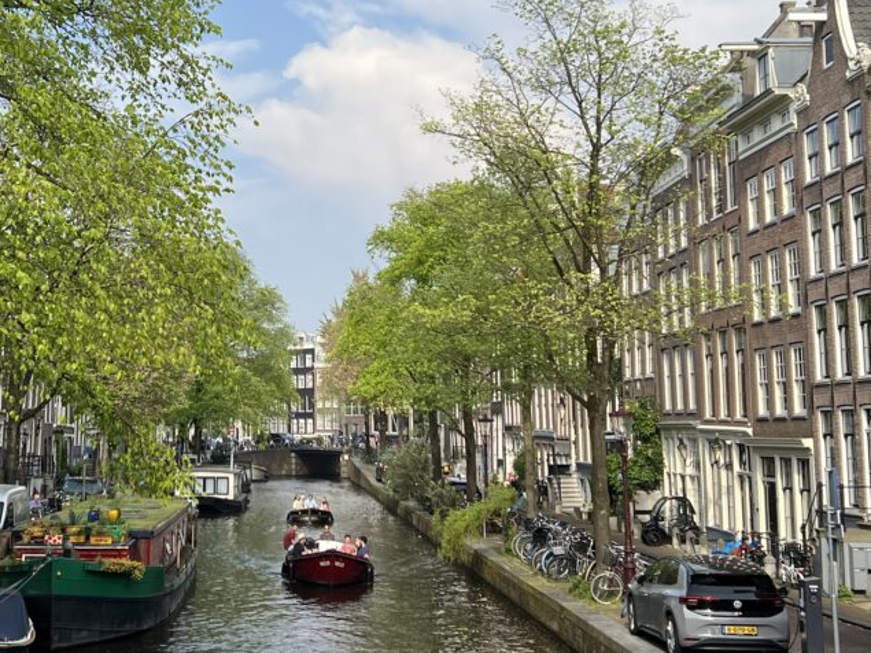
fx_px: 1484
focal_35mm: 59
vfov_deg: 24.7
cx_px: 211
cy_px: 239
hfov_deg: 32.1
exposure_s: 1/3831
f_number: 1.5
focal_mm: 5.7
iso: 50
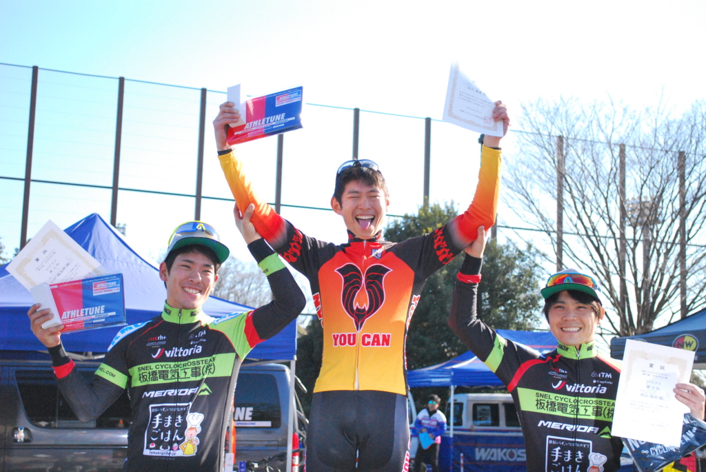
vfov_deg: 22.7
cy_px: 236
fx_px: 1178
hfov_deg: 33.4
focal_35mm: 60
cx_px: 353
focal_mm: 40
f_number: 7.1
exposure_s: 1/2500
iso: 1600
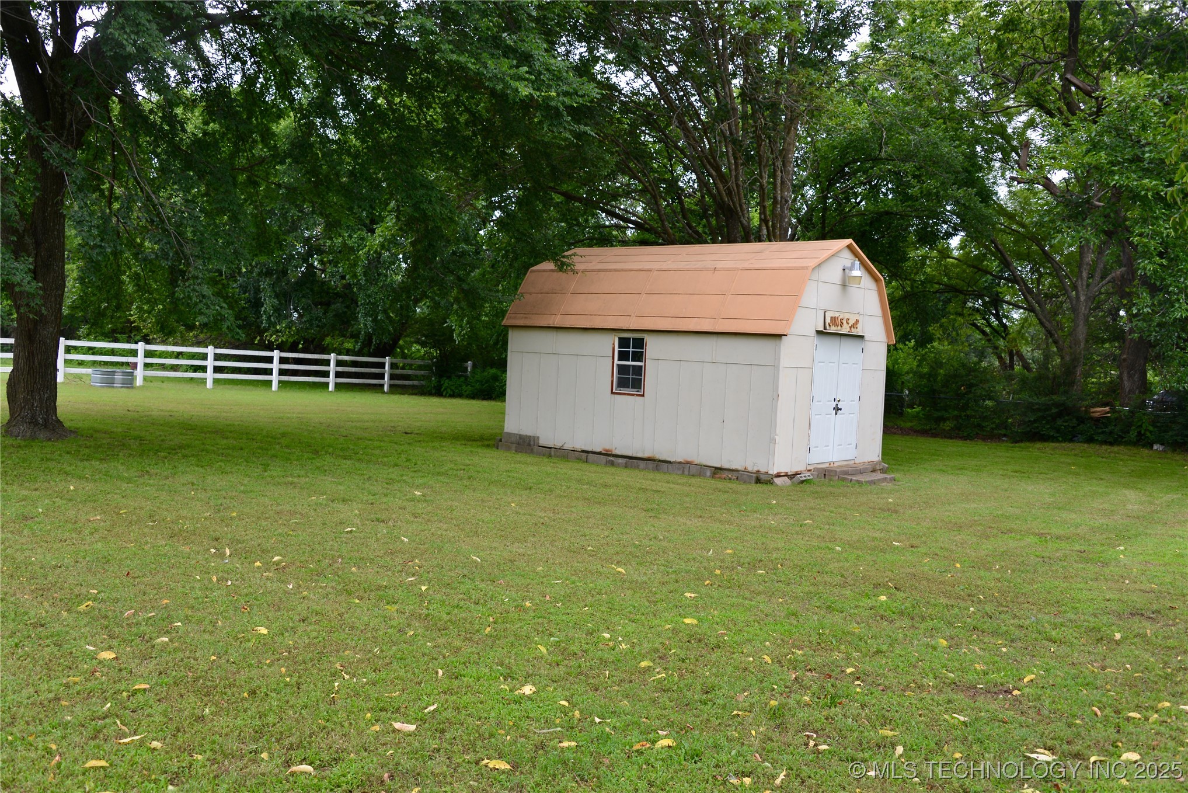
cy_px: 396
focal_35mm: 32
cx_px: 594
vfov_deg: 41.1
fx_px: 1056
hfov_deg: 58.7
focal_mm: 32
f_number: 7.1
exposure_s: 1/200
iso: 320
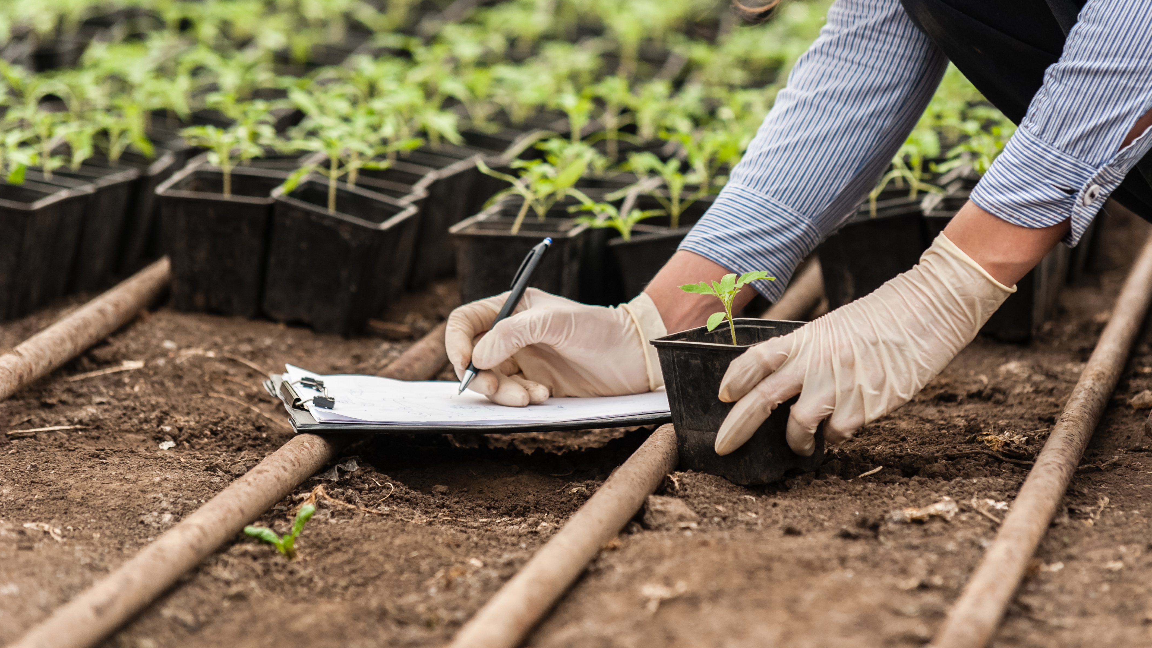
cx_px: 576
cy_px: 271
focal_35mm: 210
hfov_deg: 10.3
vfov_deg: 5.8
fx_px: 6415
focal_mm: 200
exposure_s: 1/500
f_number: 4.5
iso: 500
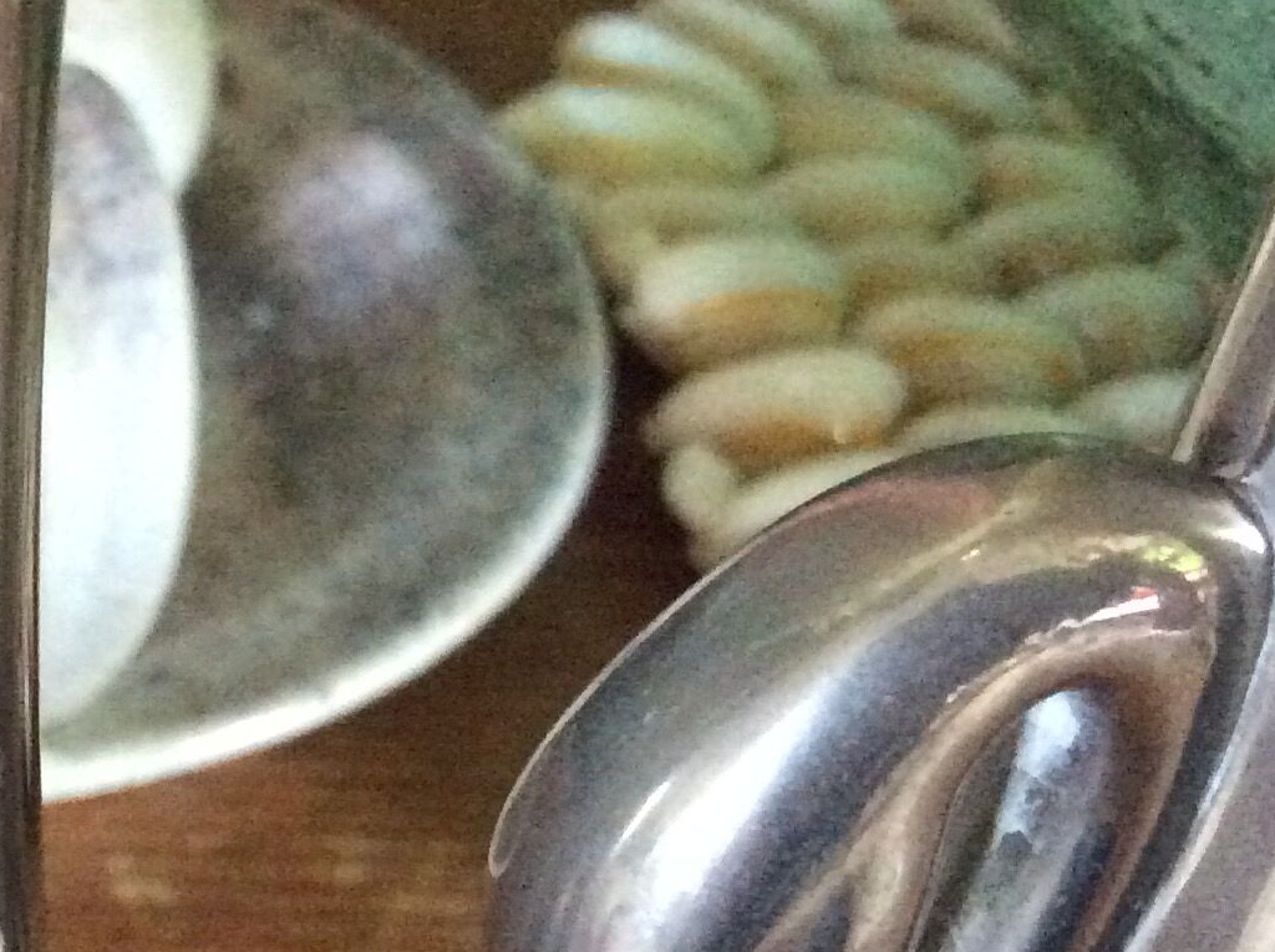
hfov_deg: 22.8
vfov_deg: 18.1
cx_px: -126
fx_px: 2979
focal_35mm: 81
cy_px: 646
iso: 500
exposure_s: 1/17
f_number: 2.4
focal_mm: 3.3
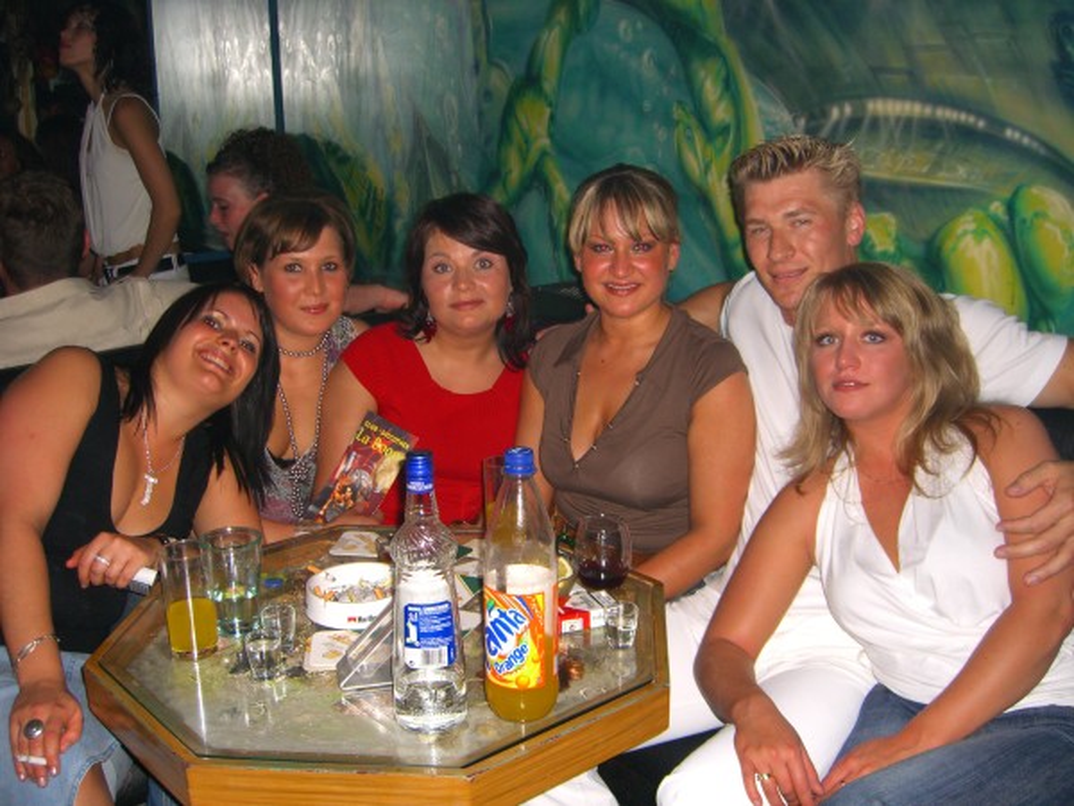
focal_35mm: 38
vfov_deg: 37.7
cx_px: 537
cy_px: 403
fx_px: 1179
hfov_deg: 49.0
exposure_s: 1/60
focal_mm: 7.9
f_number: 2.8
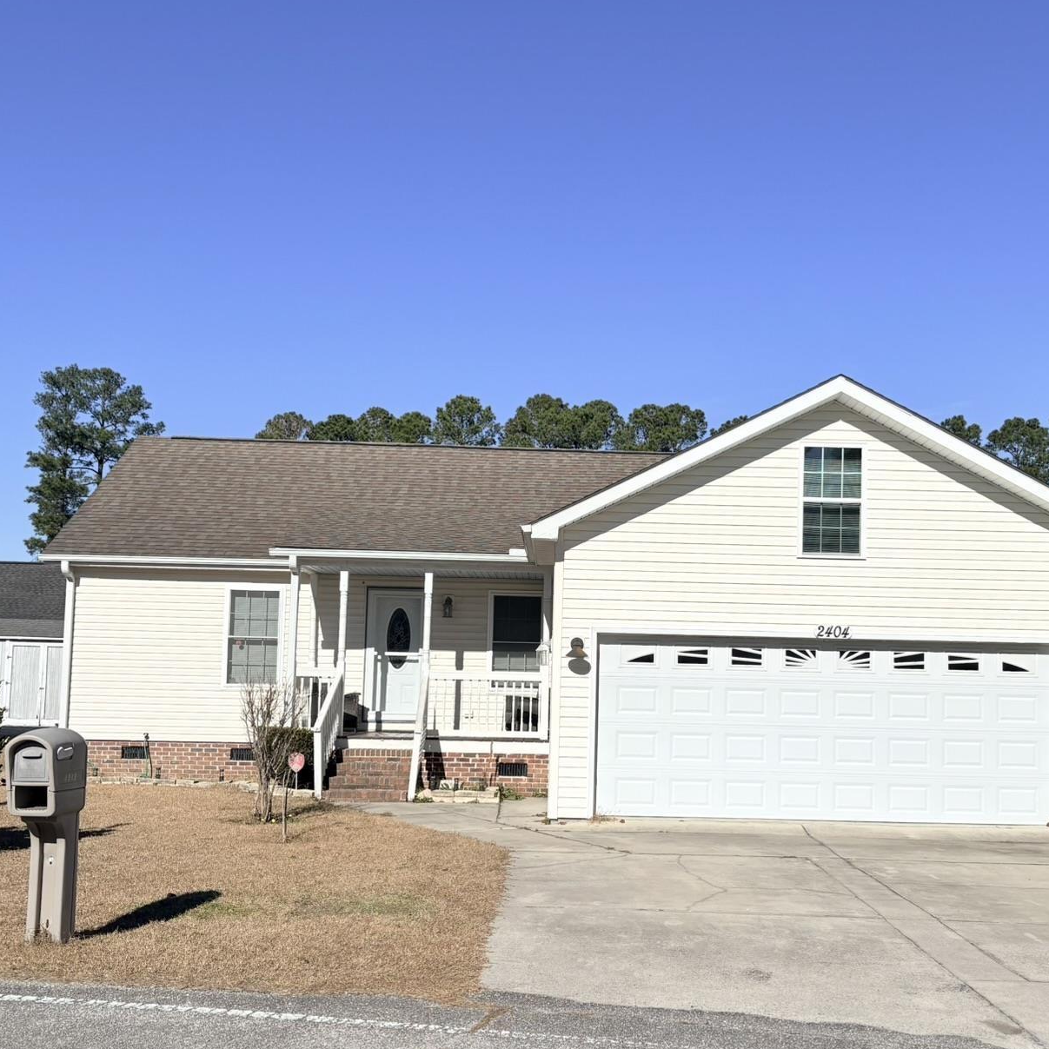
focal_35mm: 39
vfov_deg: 42.8
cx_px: 607
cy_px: 574
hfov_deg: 42.7
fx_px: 1337
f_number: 1.6
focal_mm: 5.96
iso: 50
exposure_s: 1/10101
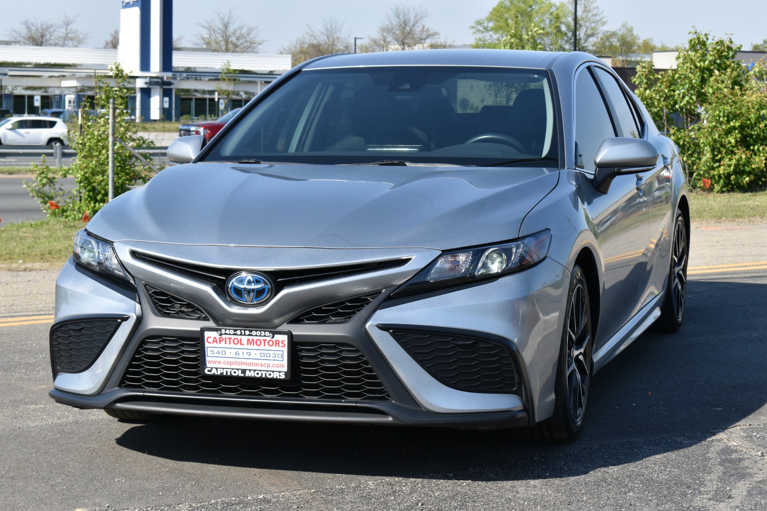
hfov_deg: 24.6
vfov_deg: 16.6
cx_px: 384
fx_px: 1758
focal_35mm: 82
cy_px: 256
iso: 200
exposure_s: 1/320
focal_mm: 55
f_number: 9
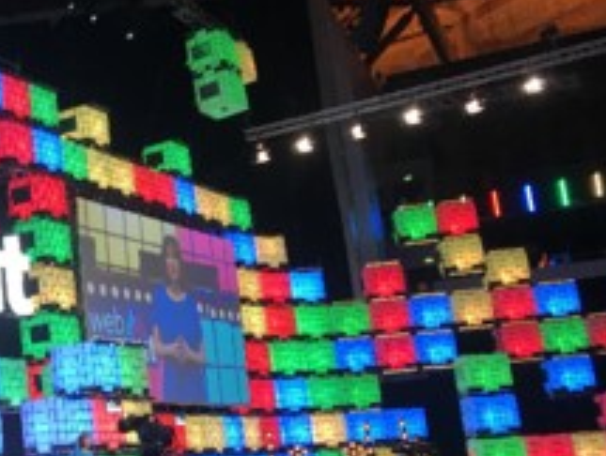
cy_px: 255
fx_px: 1140
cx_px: -76
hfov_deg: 27.1
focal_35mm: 65
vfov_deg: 22.6
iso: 25
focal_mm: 3.99
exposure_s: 1/33
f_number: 1.8
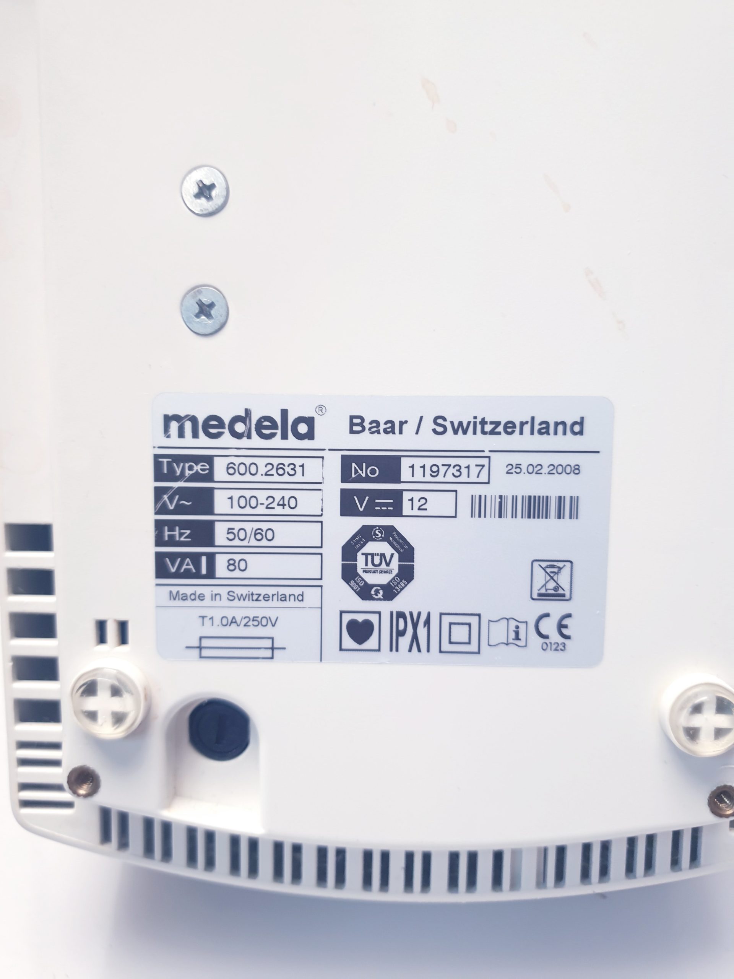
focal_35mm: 26
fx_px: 735
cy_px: 490
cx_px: 367
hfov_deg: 53.1
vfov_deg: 67.3
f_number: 1.5
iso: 64
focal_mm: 4.3
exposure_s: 1/50
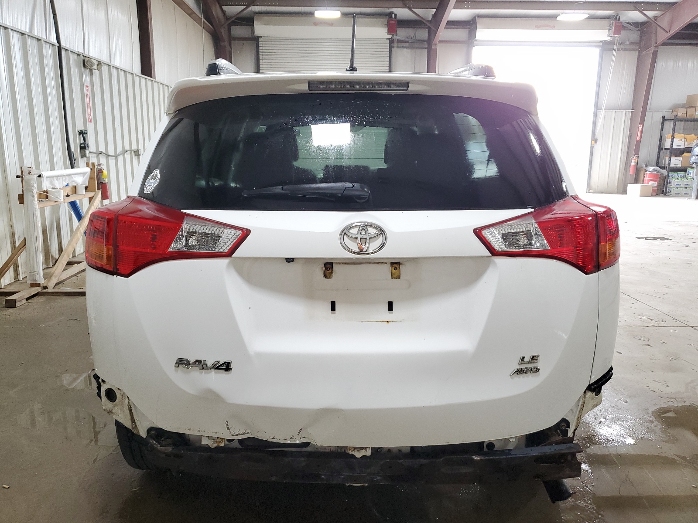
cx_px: 349
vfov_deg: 53.1
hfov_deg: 67.3
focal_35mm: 26
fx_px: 524
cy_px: 262
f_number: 1.5
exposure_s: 1/60.2
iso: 112
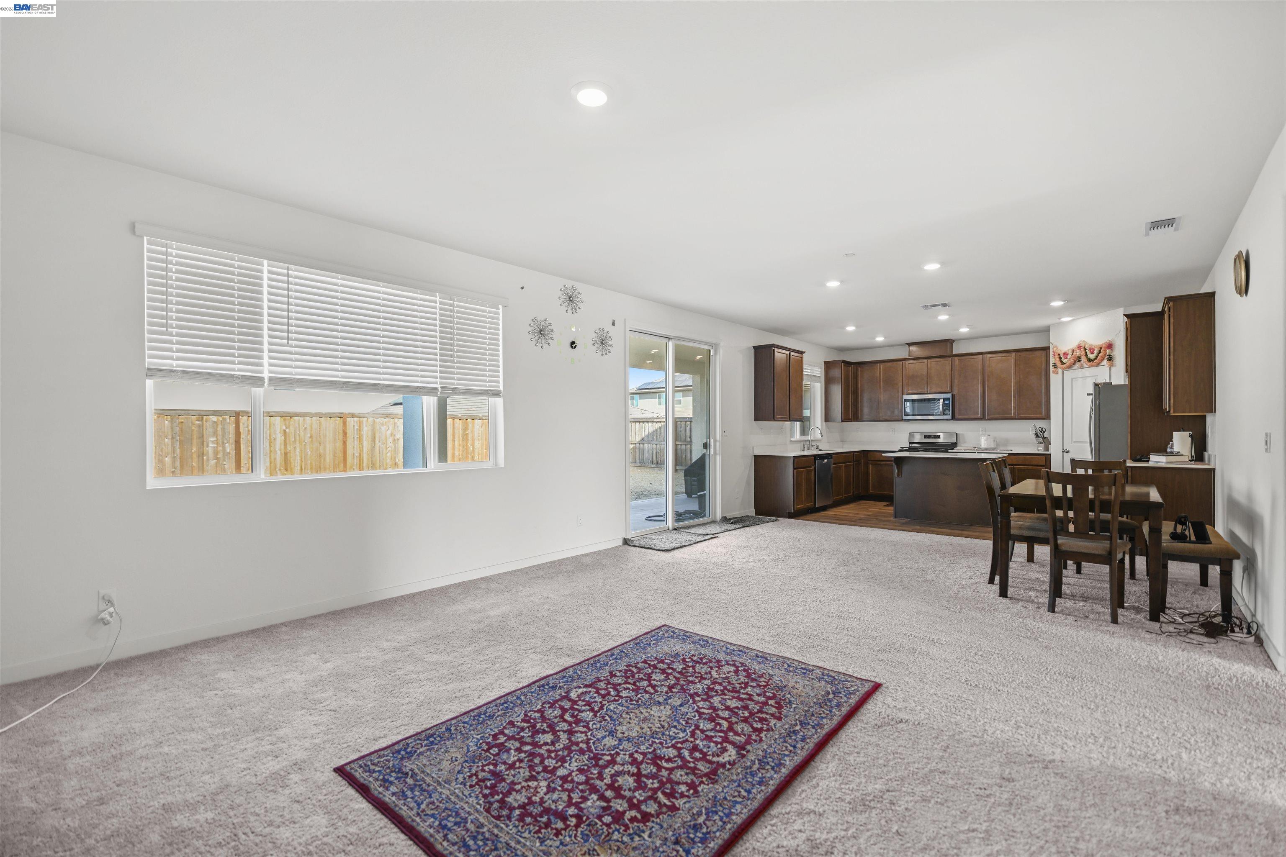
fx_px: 572
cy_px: 428
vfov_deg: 73.7
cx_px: 643
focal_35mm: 16
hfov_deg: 96.7
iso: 125
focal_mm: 16
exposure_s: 1/25
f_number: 2.8
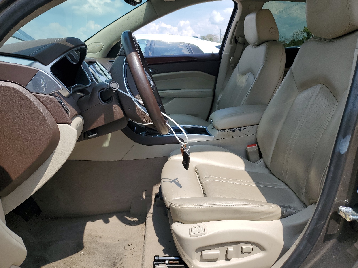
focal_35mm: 26
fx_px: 269
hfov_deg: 67.3
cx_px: 179
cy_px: 134
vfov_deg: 53.1
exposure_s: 1/2000
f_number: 1.5
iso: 50
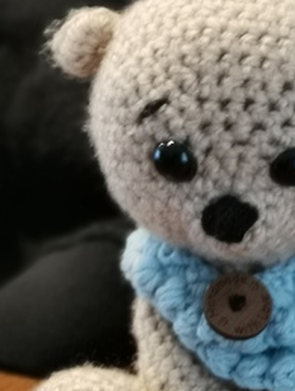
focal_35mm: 97
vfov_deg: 20.2
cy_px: 242
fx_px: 1099
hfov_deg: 15.1
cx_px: 263
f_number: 4
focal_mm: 5.58
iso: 500
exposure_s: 1/20
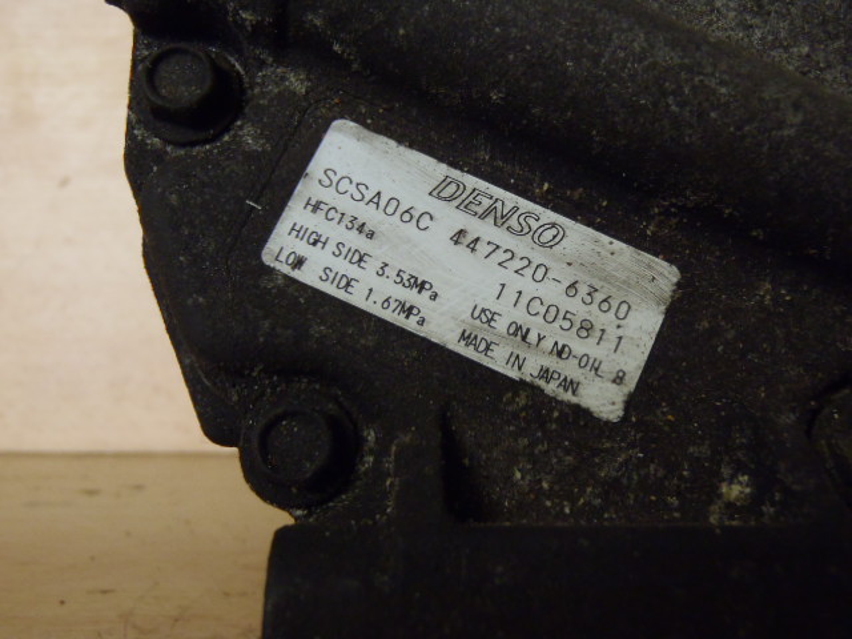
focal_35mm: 37
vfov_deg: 38.7
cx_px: 426
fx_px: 911
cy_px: 320
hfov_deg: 50.1
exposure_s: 1/4
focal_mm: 6.64
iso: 320
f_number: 4.7
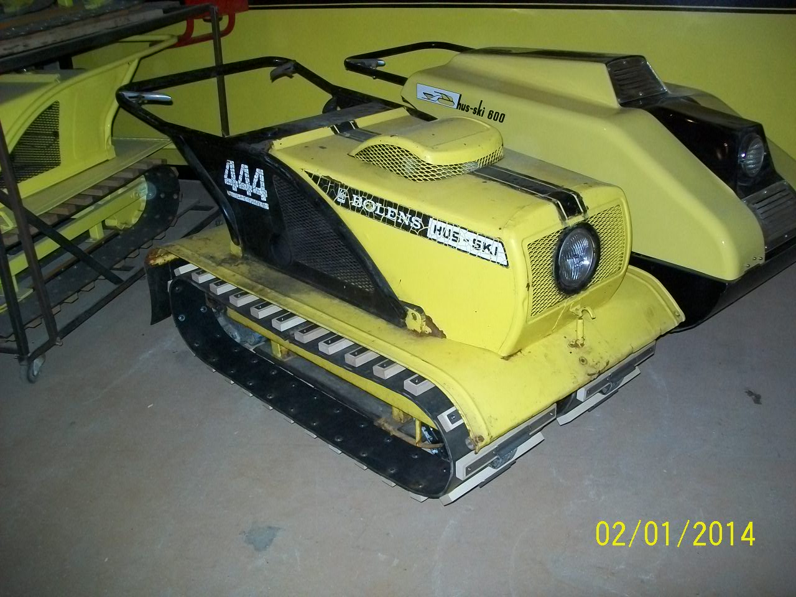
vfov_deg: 39.7
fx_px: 828
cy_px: 298
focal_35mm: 36
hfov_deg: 51.4
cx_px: 398
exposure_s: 1/60
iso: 160
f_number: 2.7
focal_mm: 6
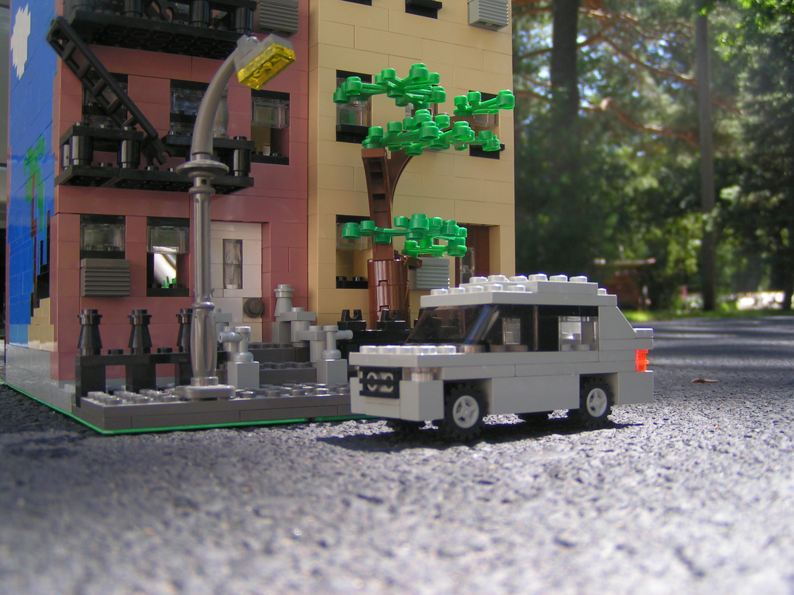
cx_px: 397
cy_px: 298
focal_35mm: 38
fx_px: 872
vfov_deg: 37.7
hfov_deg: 49.0
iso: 50
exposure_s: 1/200
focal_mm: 5.8
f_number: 2.8
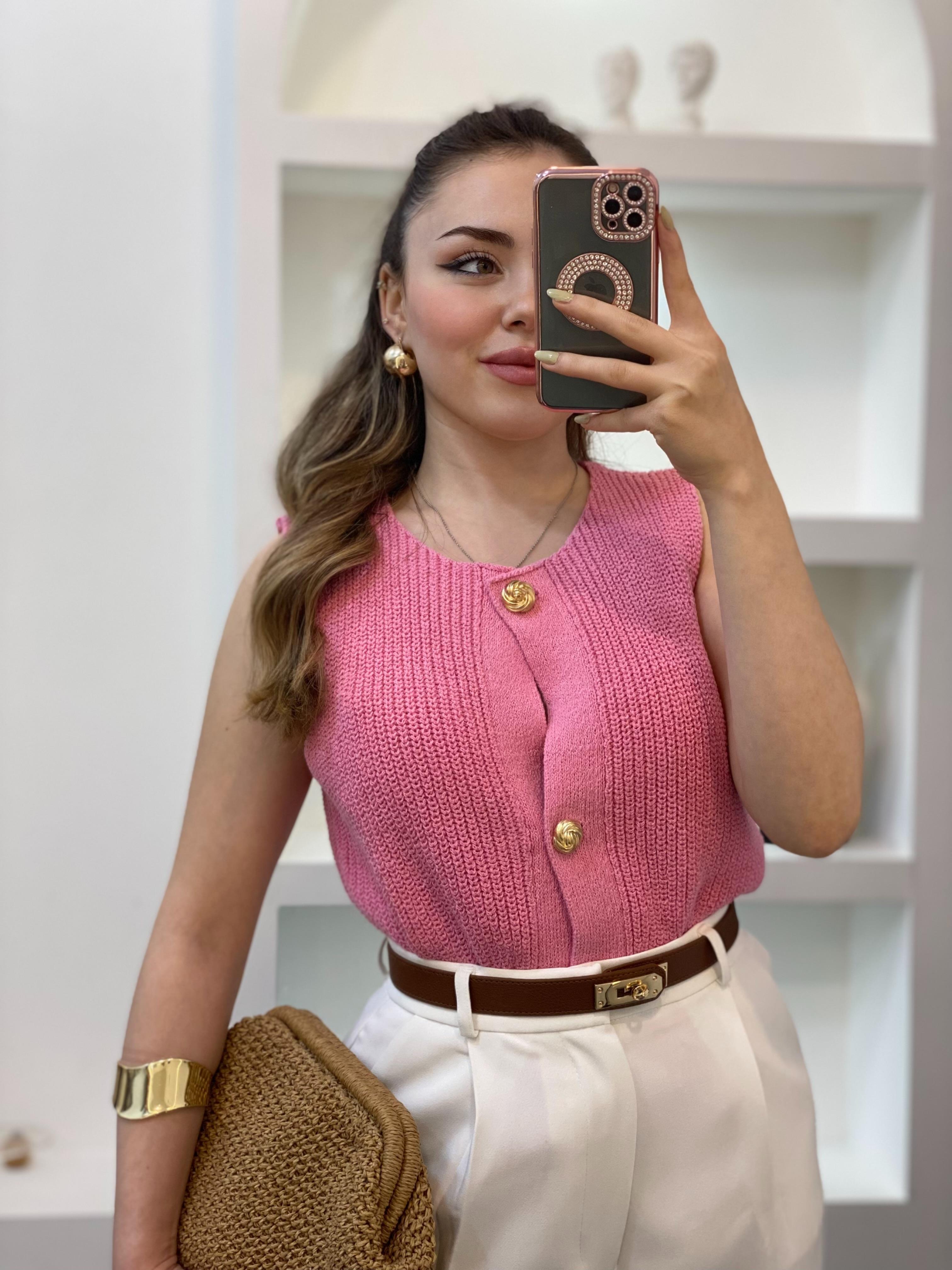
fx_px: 1907
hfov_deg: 28.0
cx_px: 476
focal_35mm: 52
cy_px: 635
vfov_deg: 36.8
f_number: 2
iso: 100
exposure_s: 1/100
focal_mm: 6
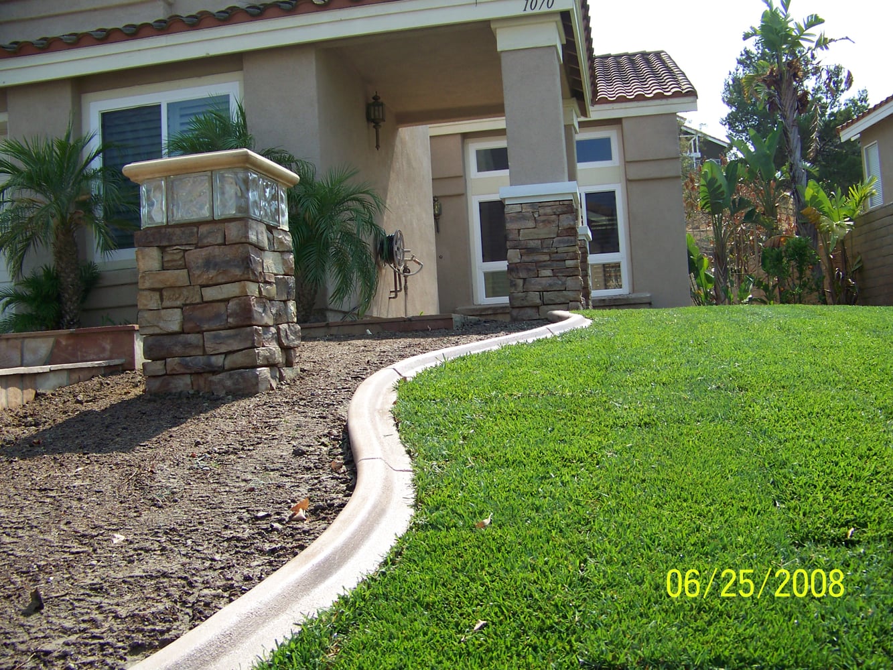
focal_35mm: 36
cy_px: 335
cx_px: 446
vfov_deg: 39.7
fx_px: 929
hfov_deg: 51.4
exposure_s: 1/640
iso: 64
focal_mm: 5.85
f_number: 2.8
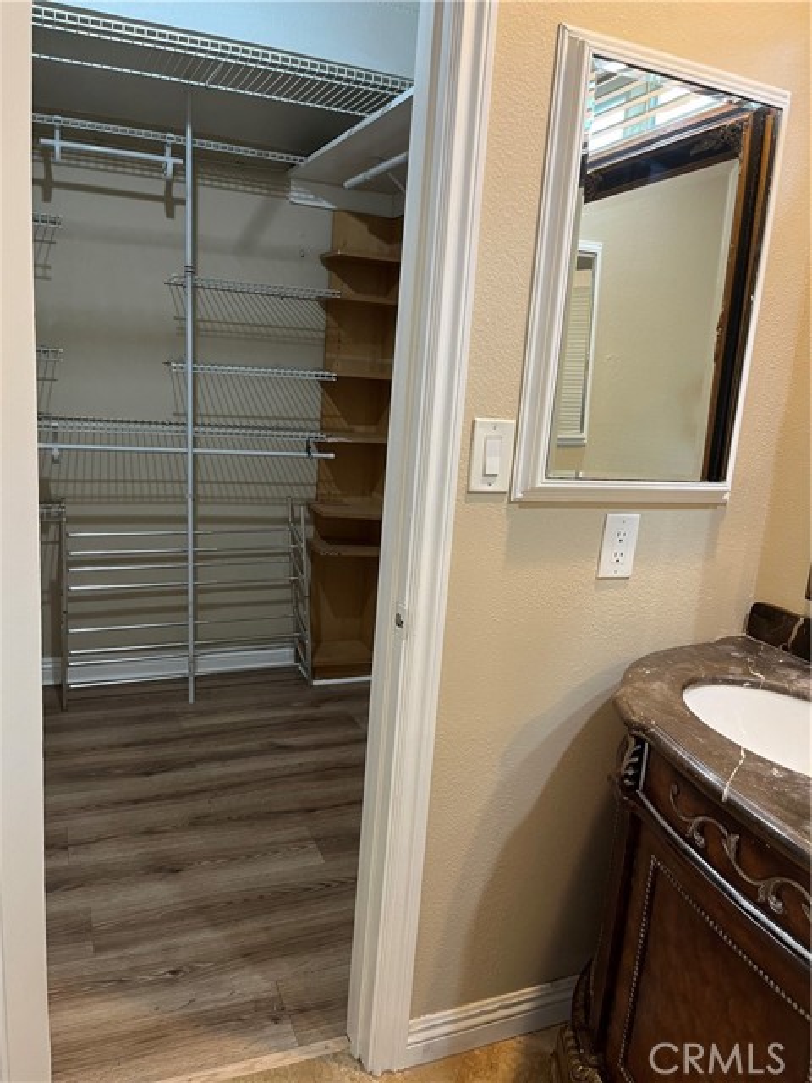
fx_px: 813
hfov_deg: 53.1
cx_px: 406
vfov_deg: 67.3
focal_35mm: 26
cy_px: 542
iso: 125
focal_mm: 5.1
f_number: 1.6
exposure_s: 1/60
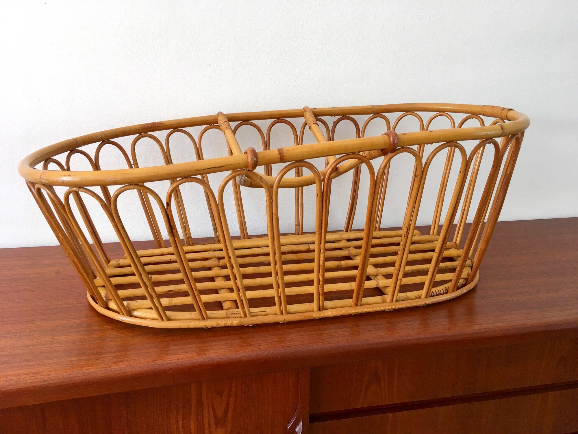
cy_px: 217
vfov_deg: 48.2
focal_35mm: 29
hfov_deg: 61.7
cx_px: 289
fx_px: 484
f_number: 2.2
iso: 25
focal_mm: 4.15
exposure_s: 1/33
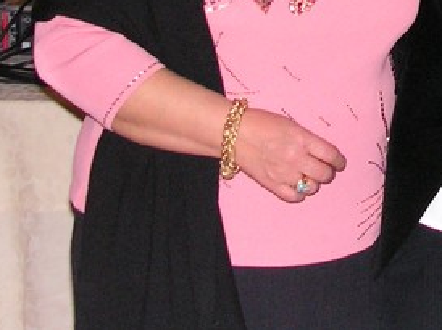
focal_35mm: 149
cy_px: -143
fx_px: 1901
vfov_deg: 9.7
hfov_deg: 12.9
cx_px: 531
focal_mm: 8.6
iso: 200
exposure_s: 1/60
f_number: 3.2
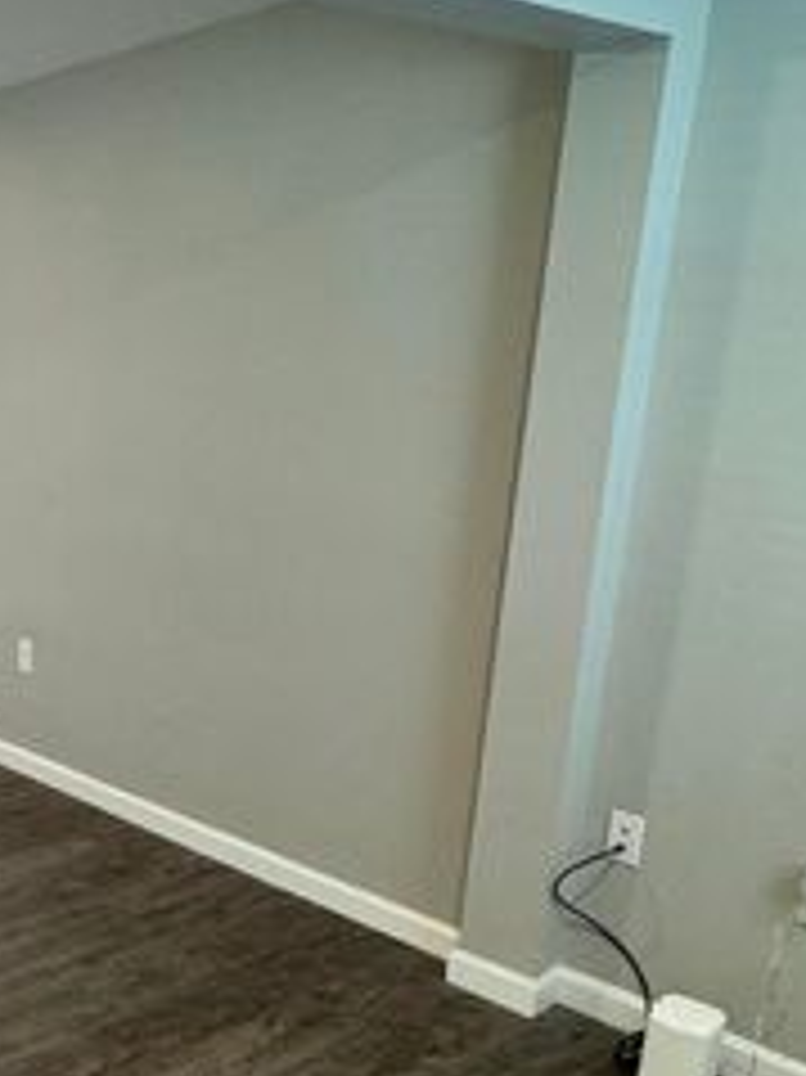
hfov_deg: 31.5
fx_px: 1212
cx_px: -135
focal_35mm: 39
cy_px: 687
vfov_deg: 47.4
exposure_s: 1/60
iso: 250
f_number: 2.2
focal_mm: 2.22
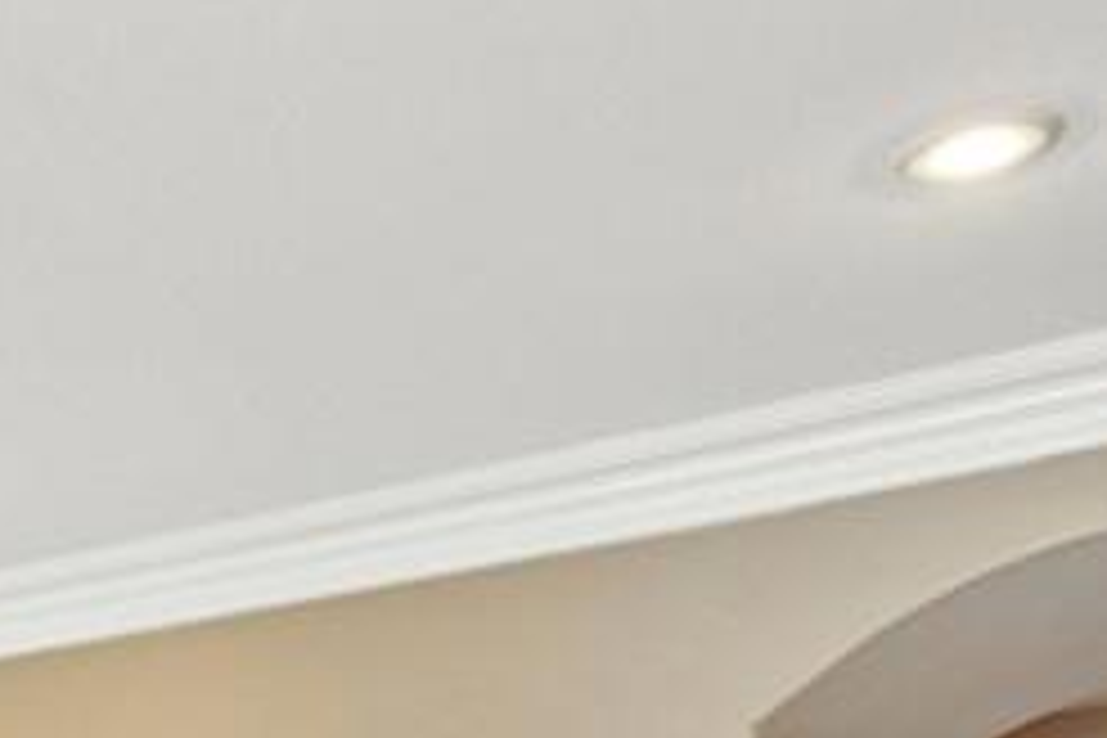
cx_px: -630
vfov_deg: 15.2
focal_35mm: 75
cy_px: 1413
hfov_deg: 21.7
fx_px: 2306
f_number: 8
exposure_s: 1/25
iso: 400
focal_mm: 18
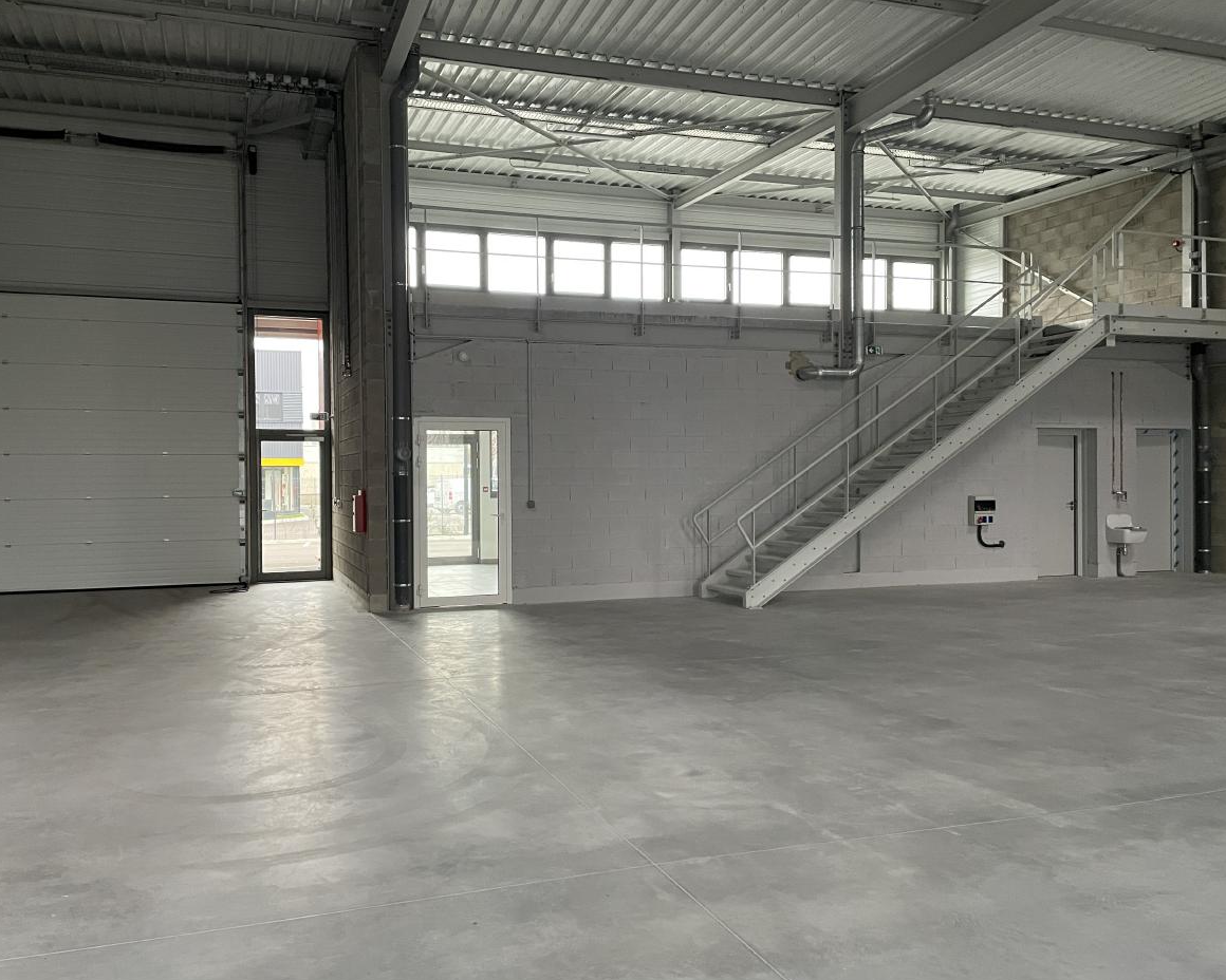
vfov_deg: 51.5
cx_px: 552
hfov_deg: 62.1
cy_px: 488
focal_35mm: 28
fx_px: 1016
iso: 500
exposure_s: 1/60
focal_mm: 4.2
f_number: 1.6
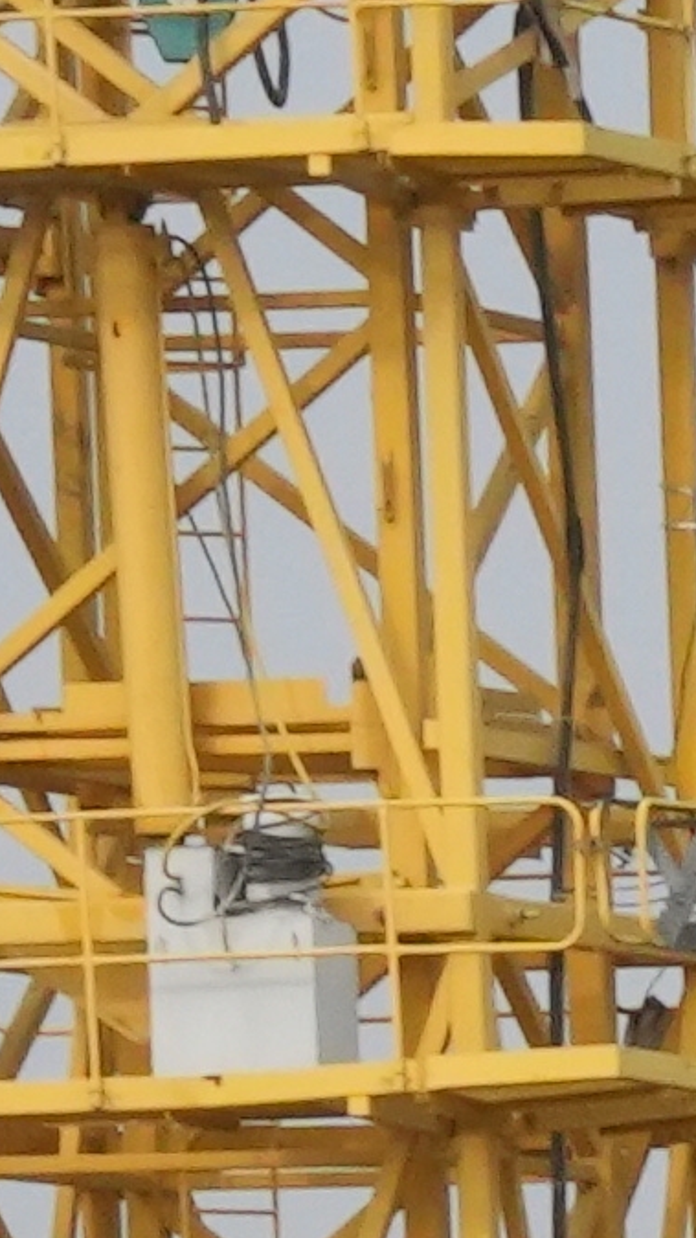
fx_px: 21791
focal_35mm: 664
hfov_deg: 1.8
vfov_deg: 3.2
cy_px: 3431
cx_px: 4778
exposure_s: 1/250
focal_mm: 46
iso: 800
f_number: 18
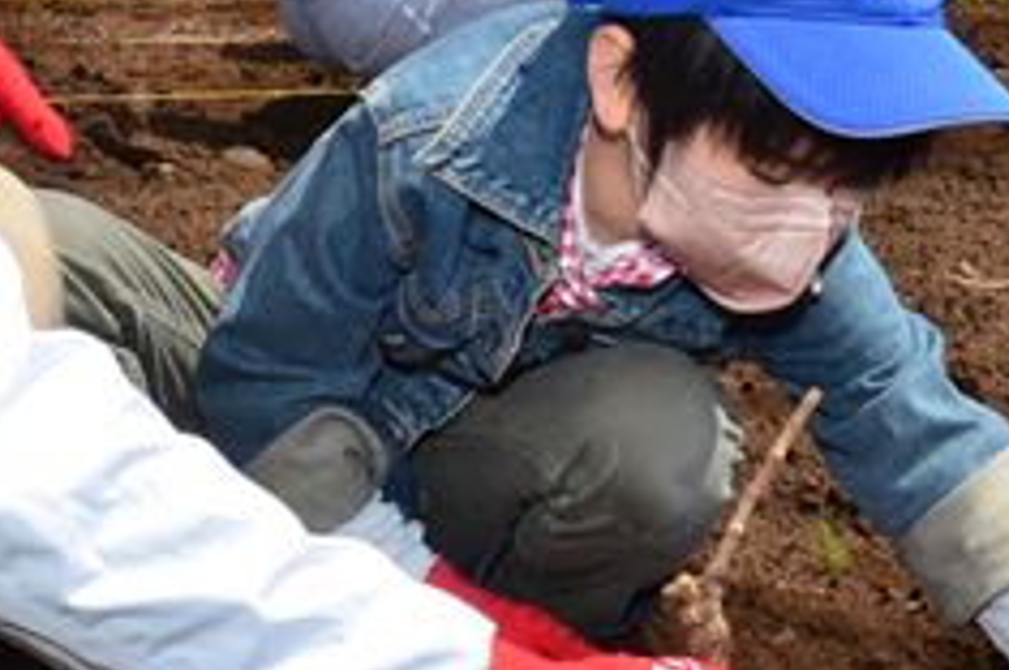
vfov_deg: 13.4
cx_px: 627
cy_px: 406
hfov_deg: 20.0
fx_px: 2855
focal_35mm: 102
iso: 1000
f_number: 22
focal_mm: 32
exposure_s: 1/250
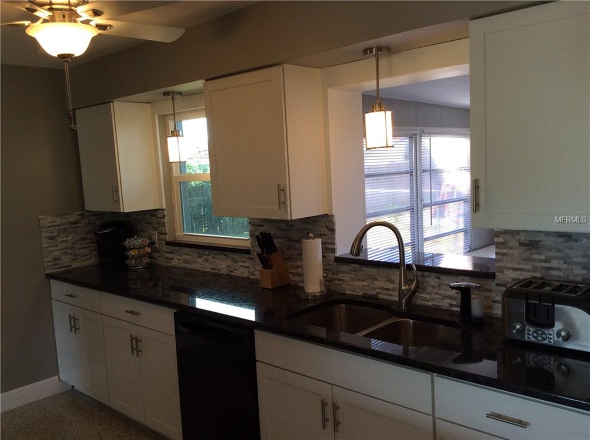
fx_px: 544
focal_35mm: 32
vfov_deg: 44.0
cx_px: 295
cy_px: 220
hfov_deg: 56.9
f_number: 2.4
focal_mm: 3.3
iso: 32
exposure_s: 1/40
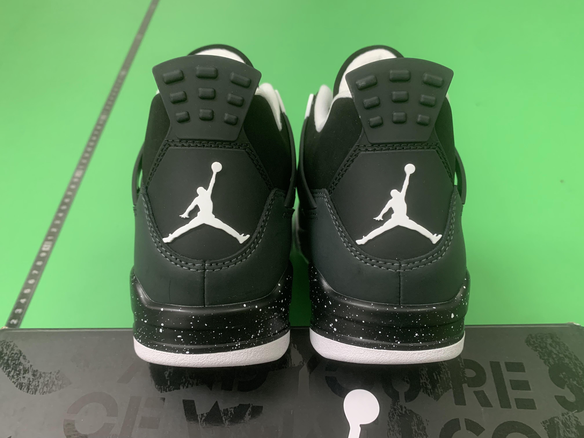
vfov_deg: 53.1
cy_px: 219
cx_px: 292
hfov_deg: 67.3
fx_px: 439
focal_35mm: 26
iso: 320
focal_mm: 4.25
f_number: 1.8
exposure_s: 1/60
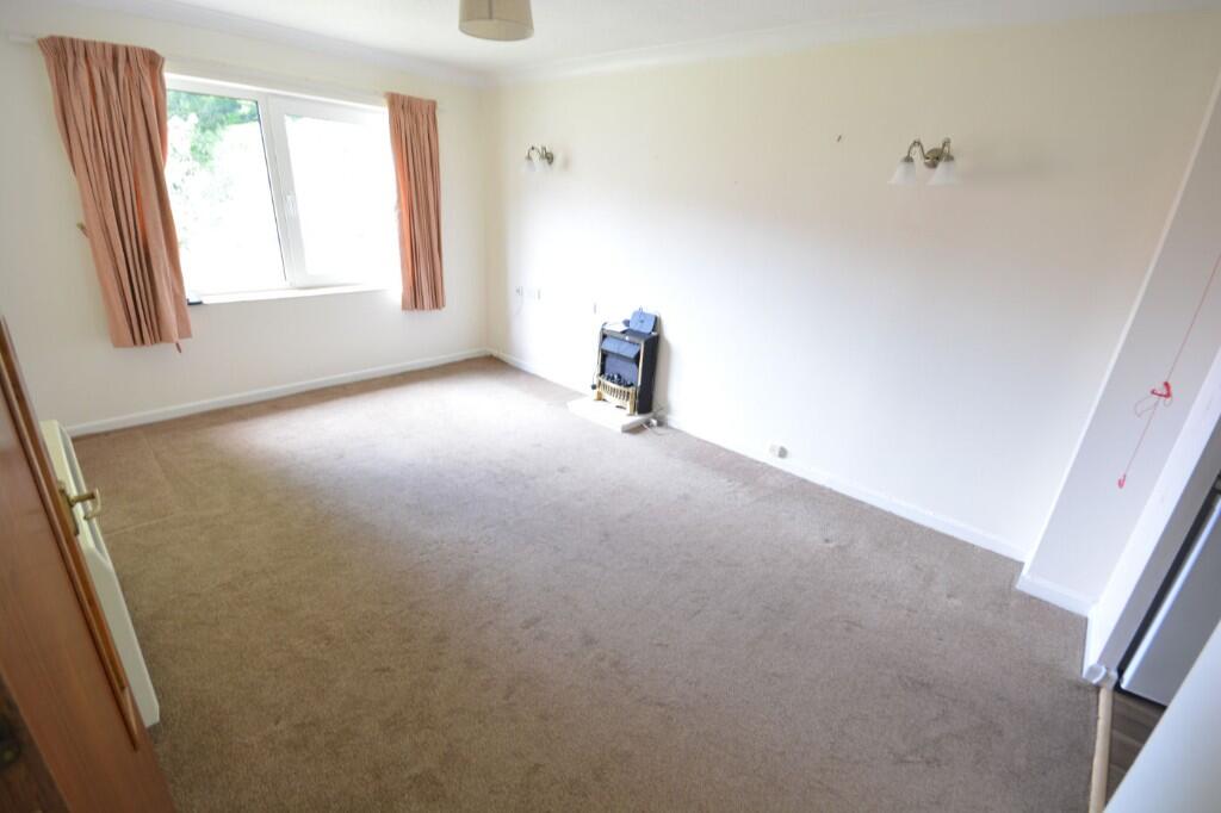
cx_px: 610
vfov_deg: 77.3
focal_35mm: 15
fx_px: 509
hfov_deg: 100.4
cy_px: 406
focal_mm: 10
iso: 400
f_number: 8
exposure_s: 1/5
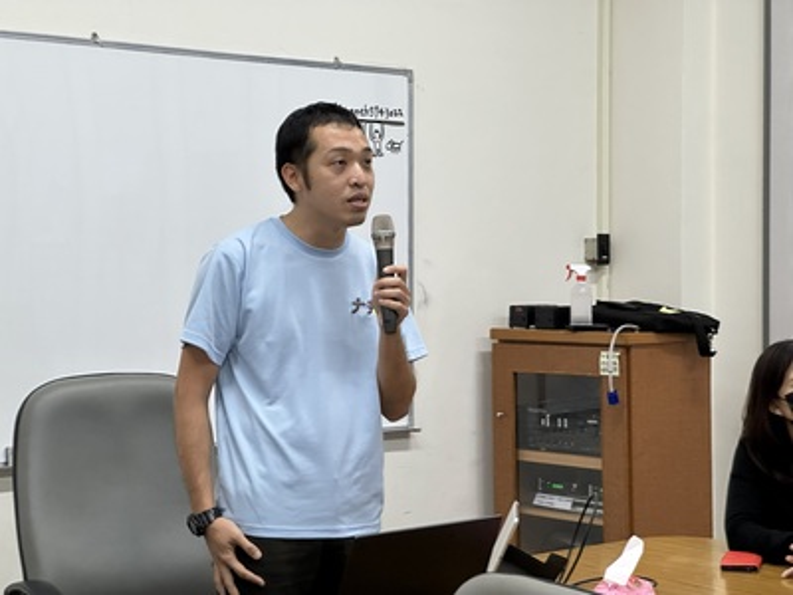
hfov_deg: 25.3
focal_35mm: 77
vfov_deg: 19.1
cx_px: 396
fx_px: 1764
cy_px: 298
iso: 160
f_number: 2.8
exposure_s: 1/60
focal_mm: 9
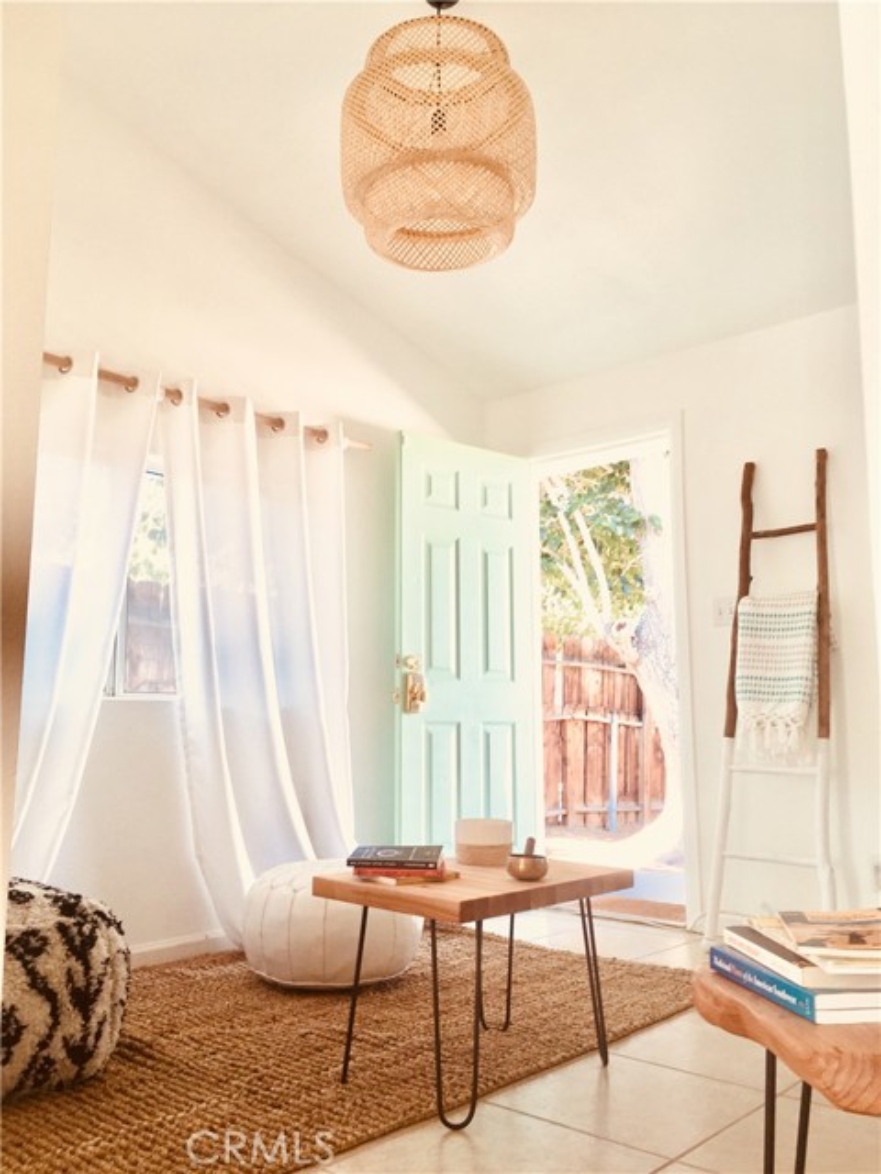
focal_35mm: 29
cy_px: 587
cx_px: 440
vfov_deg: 61.7
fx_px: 984
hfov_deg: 48.2
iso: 25
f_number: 2.2
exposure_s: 1/60
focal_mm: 4.15
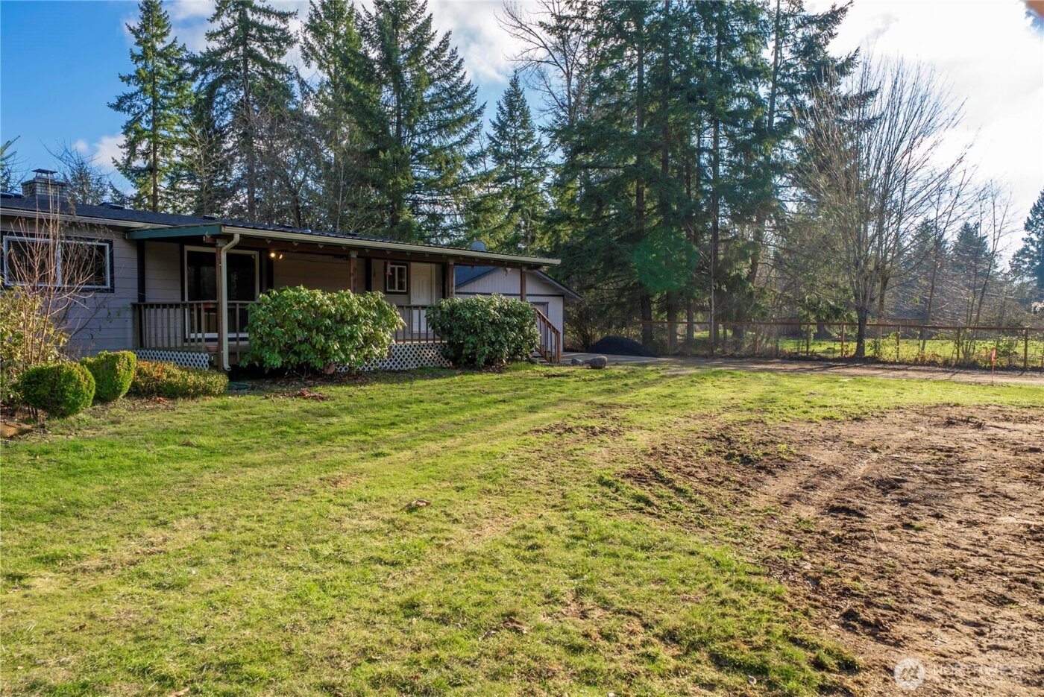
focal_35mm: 21
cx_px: 522
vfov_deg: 59.6
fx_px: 609
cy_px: 348
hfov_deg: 81.2
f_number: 7.1
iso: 80
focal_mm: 21
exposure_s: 1/80
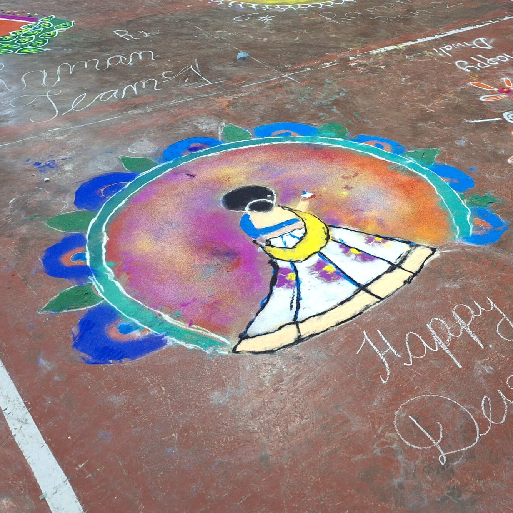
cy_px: 173
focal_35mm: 39
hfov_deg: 41.7
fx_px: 654
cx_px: 379
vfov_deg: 42.3
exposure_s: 1/25
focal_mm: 5.54
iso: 320
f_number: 1.8
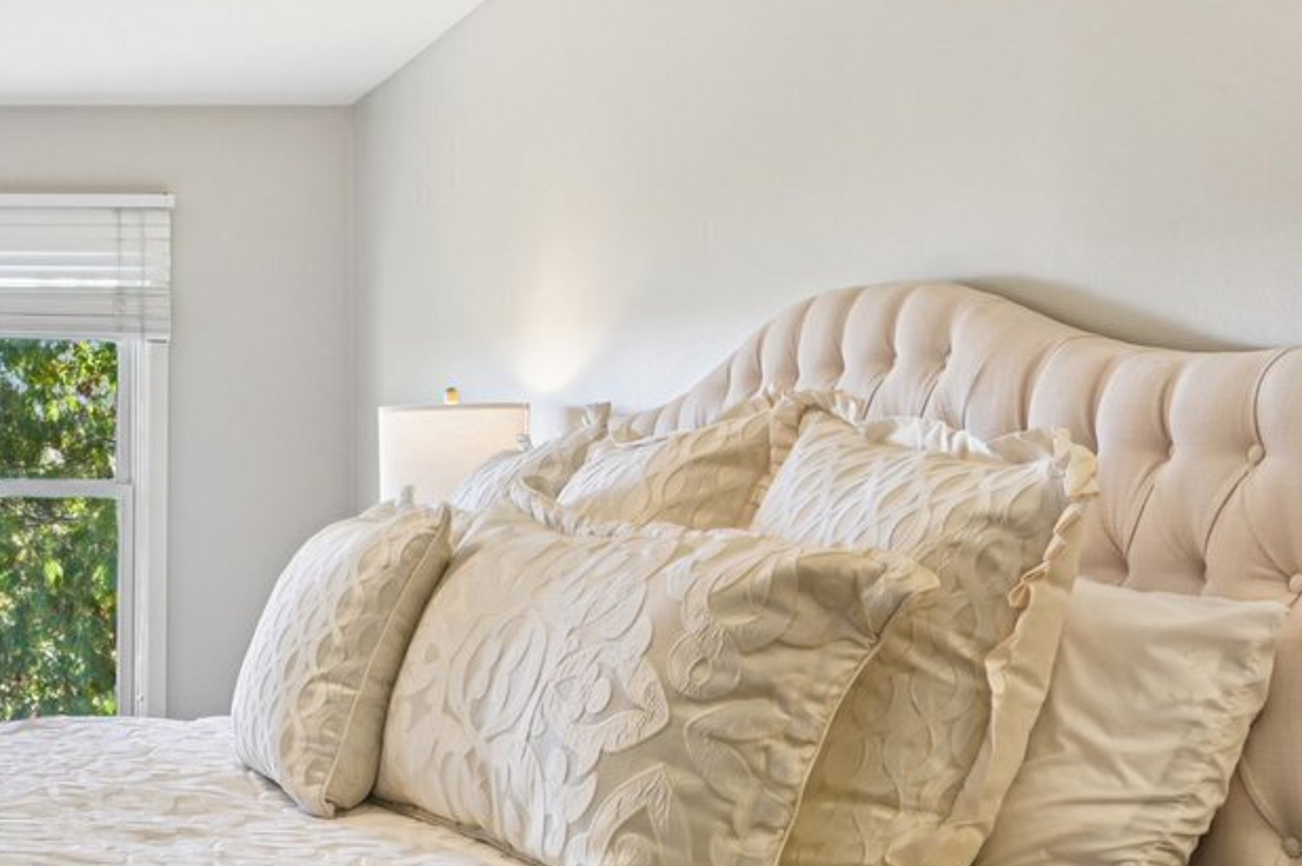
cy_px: 527
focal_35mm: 53
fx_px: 1915
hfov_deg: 33.1
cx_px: -110
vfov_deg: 25.4
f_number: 8
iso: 360
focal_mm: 16
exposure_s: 1/15
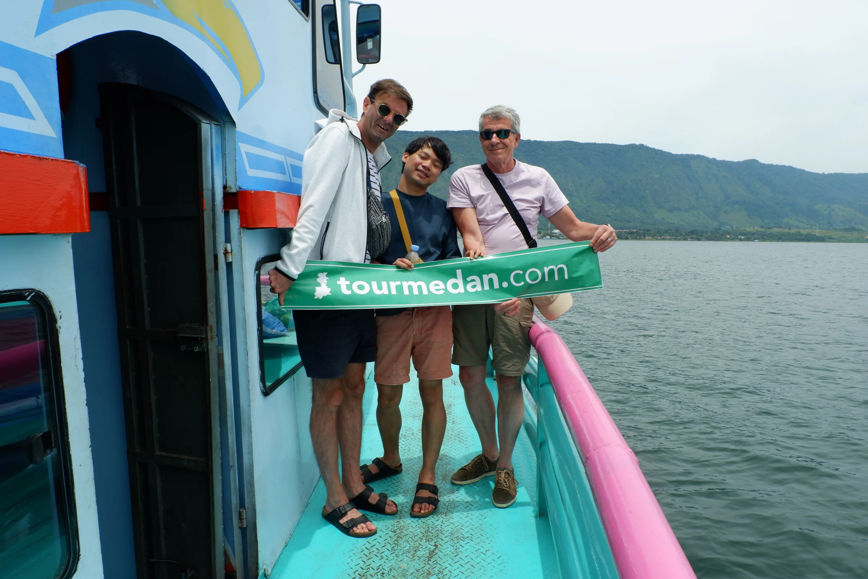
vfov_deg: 53.1
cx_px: 434
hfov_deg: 73.7
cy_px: 290
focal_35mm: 24
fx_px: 579
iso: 200
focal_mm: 16
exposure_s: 1/400
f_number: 9
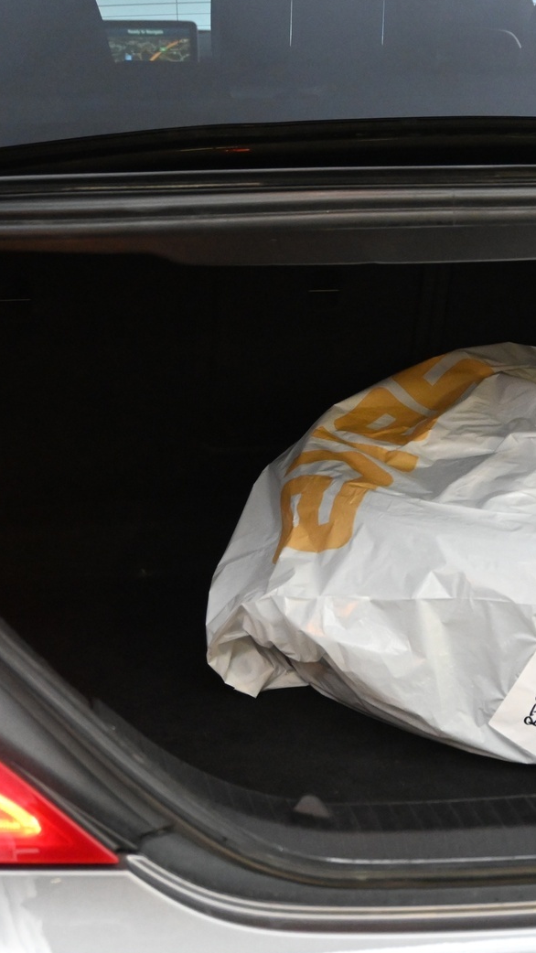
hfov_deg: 16.8
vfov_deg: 29.8
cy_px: 487
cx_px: 469
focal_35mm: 71
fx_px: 1790
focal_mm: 29
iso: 3600
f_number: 4.8
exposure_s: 1/50
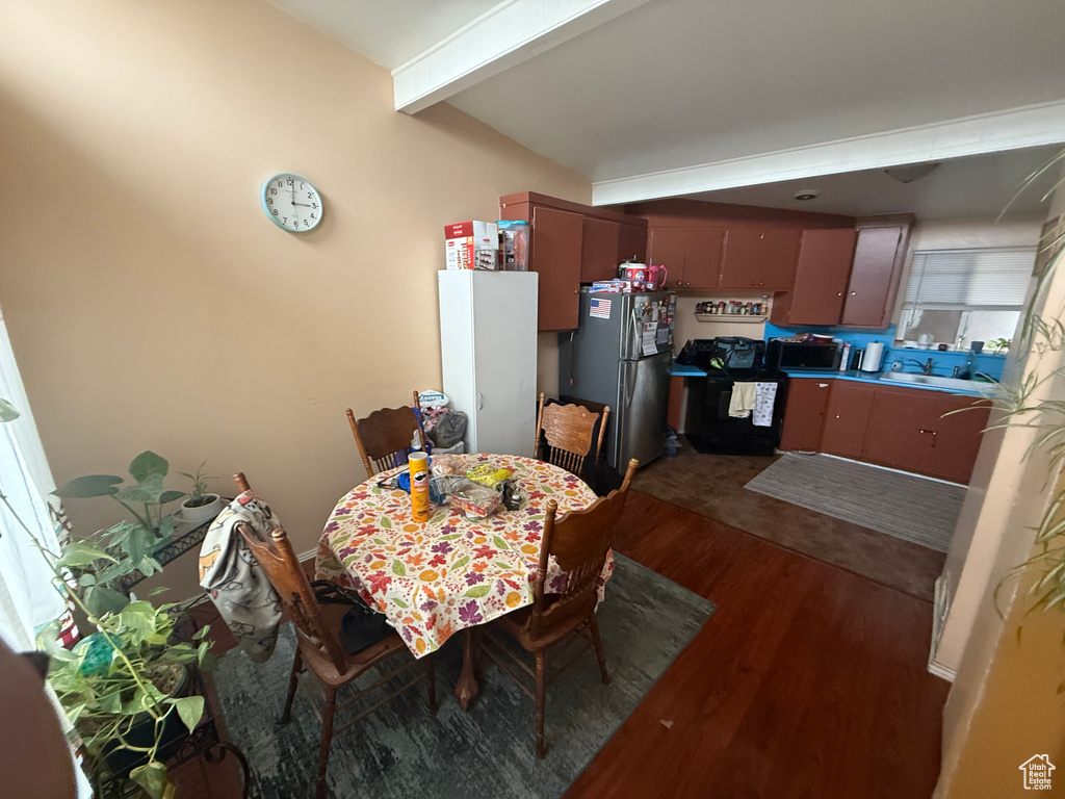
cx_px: 532
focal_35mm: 14
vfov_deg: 85.7
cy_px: 400
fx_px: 431
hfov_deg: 102.1
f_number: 2.2
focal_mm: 2.22
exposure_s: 1/60
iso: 400
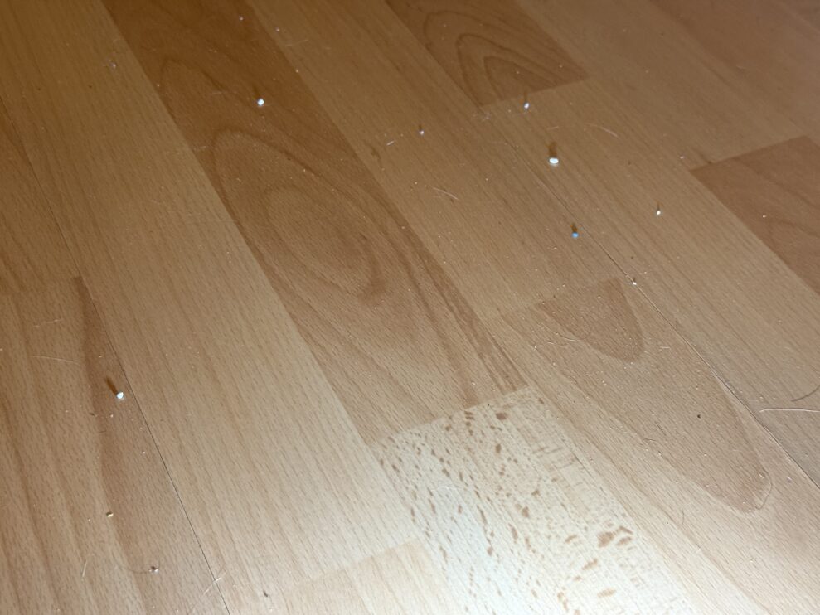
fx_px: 1137
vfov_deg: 30.3
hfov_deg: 39.7
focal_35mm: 48
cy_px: 308
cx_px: 410
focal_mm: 6.76
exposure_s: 1/50
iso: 160
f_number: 1.78
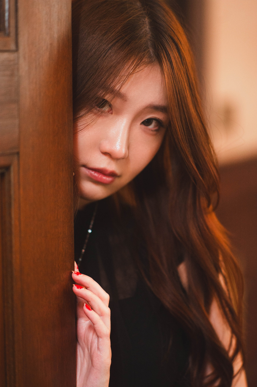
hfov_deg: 13.0
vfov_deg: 19.5
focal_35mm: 105
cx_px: 128
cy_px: 194
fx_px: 1125
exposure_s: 1/160
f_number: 2.8
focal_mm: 105
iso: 1000
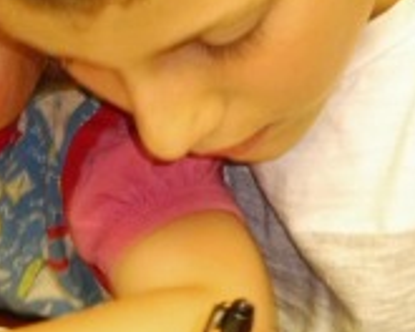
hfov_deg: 5.8
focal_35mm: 333
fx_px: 4090
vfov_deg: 4.6
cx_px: 135
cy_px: -89
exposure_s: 1/10
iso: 400
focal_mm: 16.1
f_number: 5.2
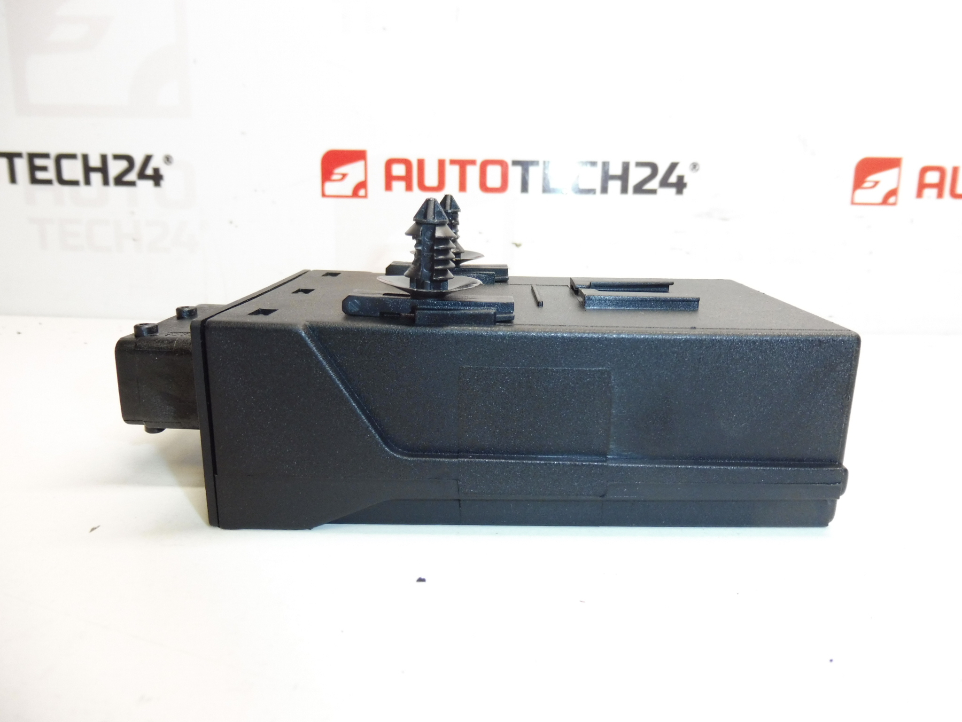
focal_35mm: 24
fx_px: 667
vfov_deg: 56.8
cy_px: 361
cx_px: 481
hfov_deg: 71.6
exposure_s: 1/60
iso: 200
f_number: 3.5
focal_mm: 4.3
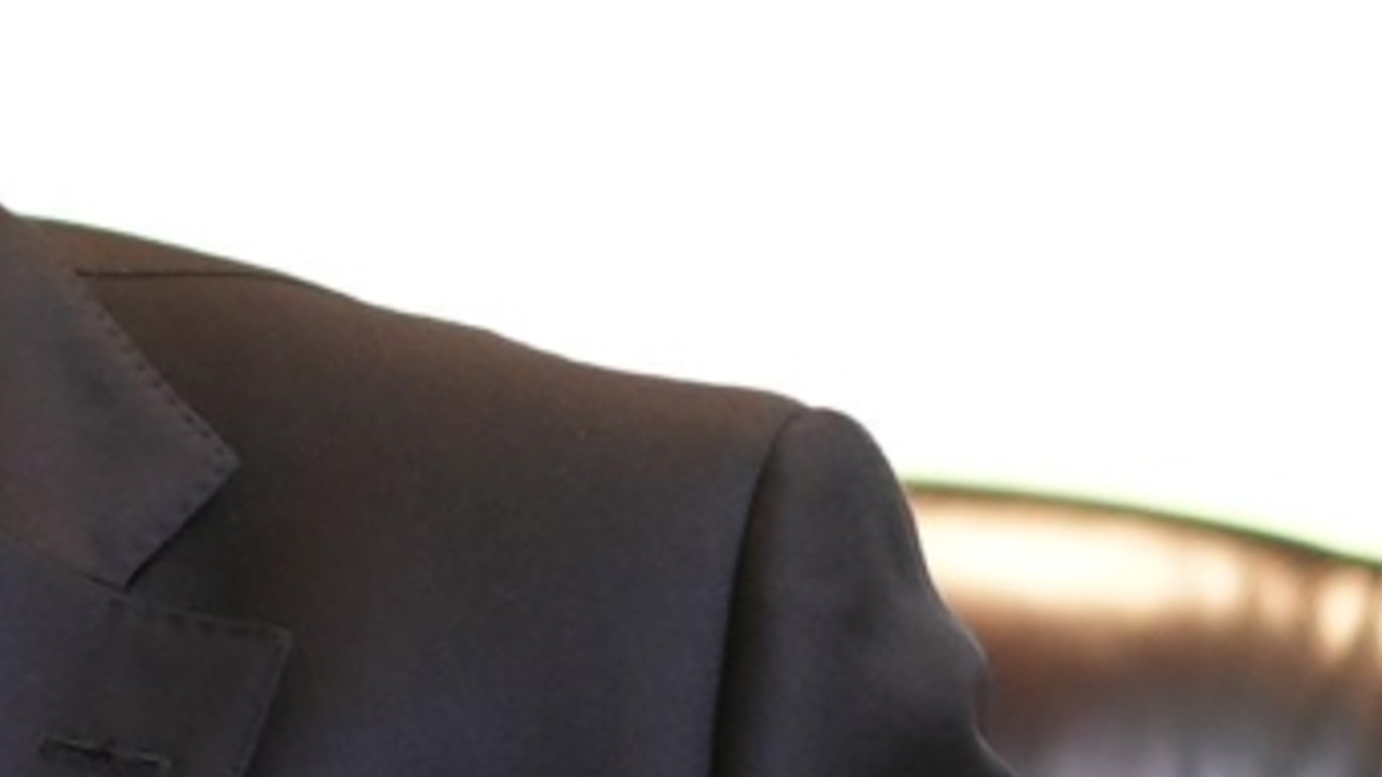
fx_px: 14470
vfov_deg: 3.1
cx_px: -1301
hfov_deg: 5.4
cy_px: 557
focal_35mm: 395
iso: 320
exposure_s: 1/160
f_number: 1.4
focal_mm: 50
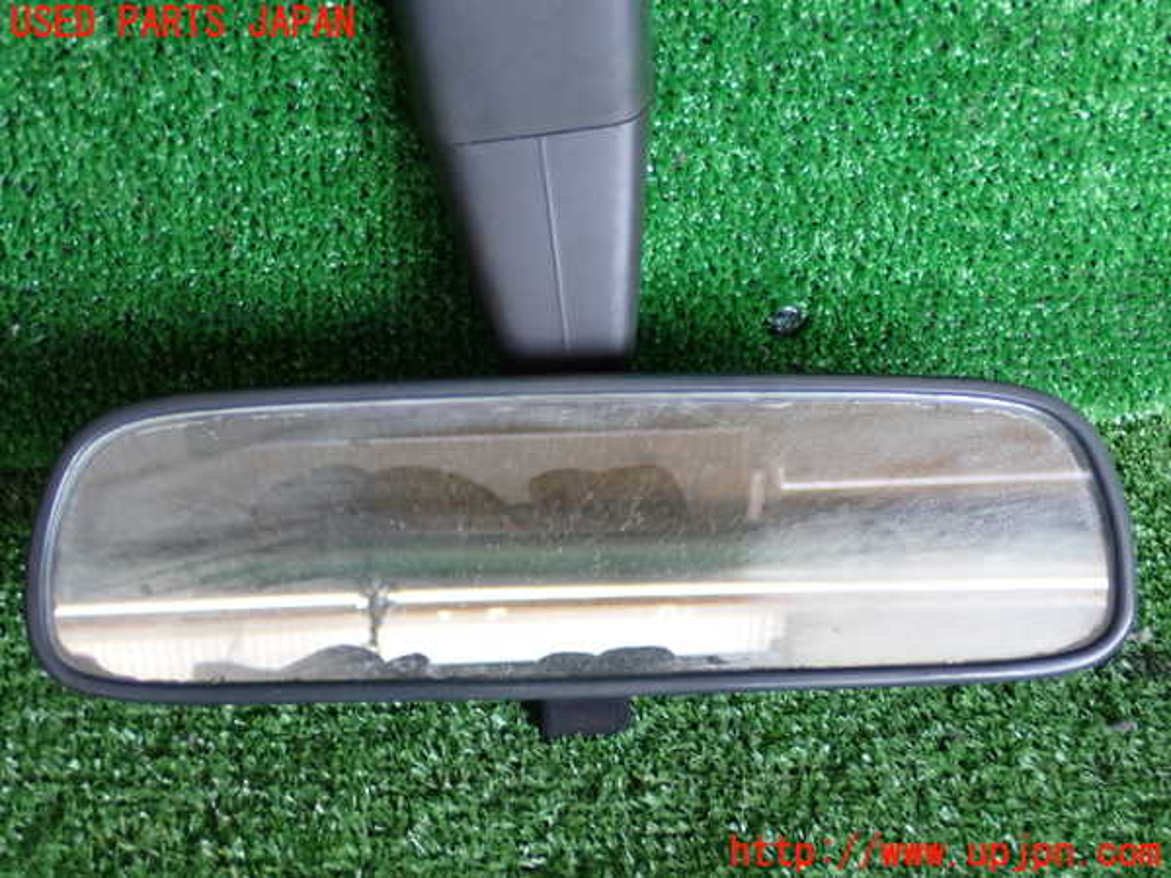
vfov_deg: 25.2
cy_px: 439
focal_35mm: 58
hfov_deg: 33.2
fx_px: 1962
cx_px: 586
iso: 800
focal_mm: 10.35
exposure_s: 1/60
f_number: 3.5
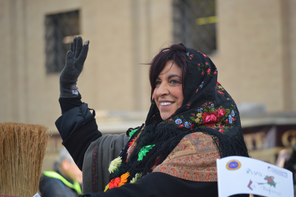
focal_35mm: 202
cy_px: 98
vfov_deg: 6.8
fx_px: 1664
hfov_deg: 10.2
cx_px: 148
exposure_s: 1/640
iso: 400
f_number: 5
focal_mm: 135
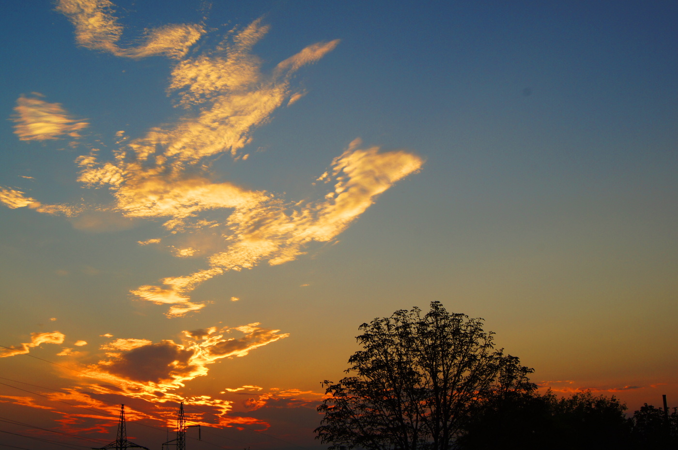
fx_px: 847
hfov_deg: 43.6
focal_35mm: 45
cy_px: 225
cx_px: 339
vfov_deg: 29.8
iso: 100
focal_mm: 30
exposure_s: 1/100
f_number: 13
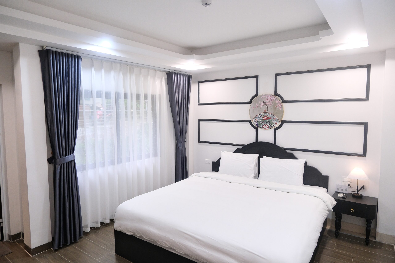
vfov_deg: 55.1
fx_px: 252
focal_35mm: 23
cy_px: 132
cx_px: 198
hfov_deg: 76.1
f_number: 3.5
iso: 1250
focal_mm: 15
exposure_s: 1/100
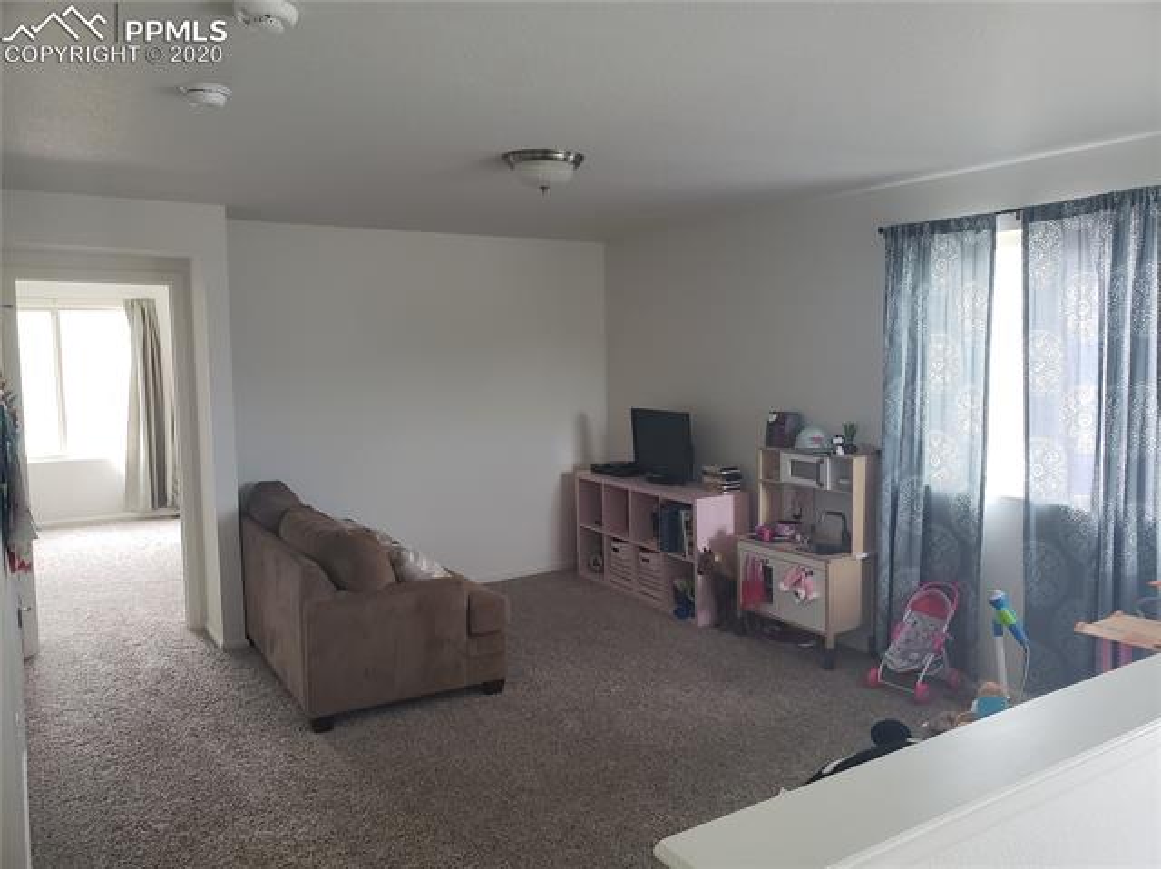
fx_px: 871
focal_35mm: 26
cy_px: 434
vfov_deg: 53.0
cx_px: 580
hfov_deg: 67.3
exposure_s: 1/60
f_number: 2.4
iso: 320
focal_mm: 4.3
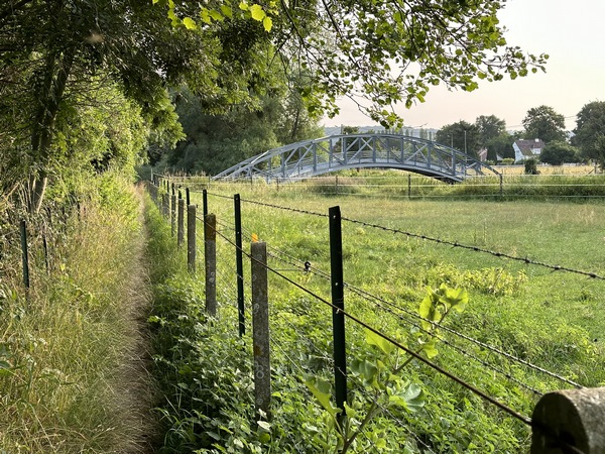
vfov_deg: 30.3
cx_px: 302
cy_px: 227
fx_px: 839
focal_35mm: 48
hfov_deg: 39.7
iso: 64
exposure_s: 1/590
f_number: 1.78
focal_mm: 6.86
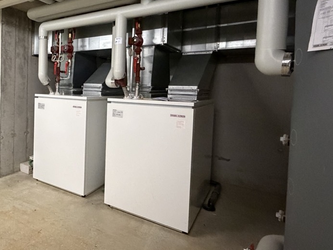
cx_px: 53
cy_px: 96
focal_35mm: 26
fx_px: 250
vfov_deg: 52.6
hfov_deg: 60.2
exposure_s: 1/50
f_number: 2.2
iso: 1000
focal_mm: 2.22
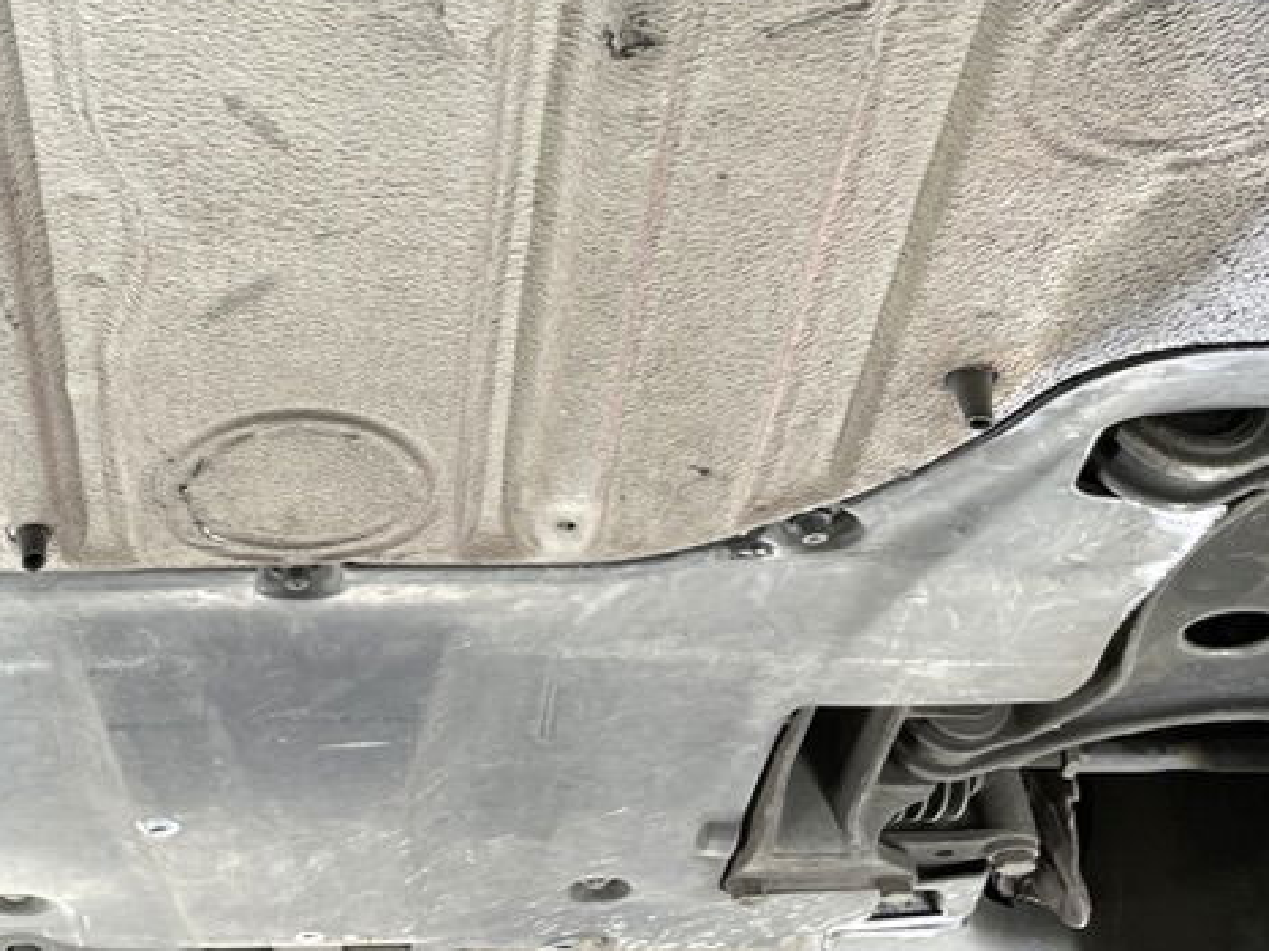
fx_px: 2089
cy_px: 24
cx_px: 274
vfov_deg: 24.6
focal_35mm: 57
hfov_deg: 32.9
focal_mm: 4.2
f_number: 1.6
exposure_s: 1/100
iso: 100
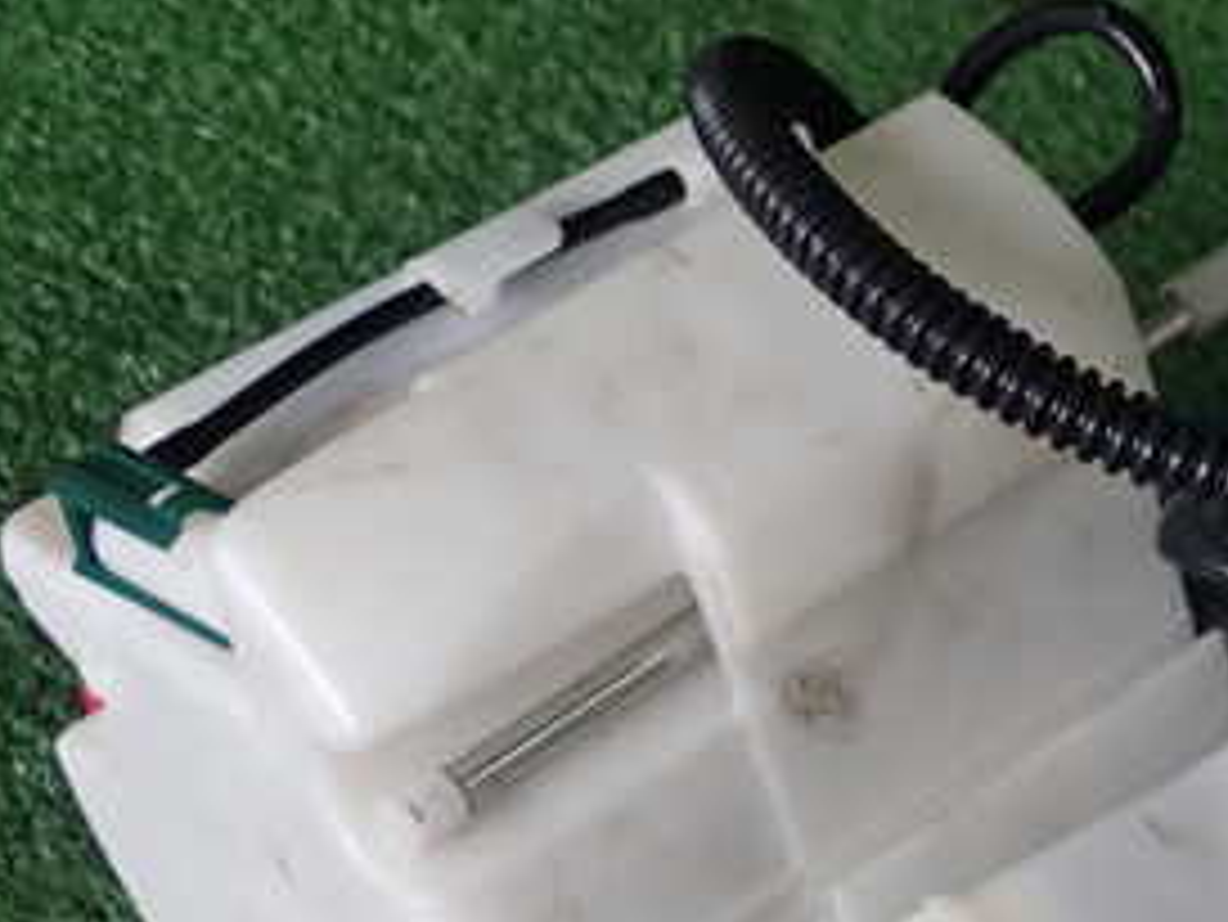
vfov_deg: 14.5
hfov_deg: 18.9
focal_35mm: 101
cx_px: 1219
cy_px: 792
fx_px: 3585
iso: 200
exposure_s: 1/200
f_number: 3.1
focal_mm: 8.41
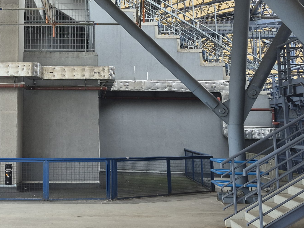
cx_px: 60
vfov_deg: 20.6
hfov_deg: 27.6
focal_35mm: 69
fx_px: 606
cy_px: -3
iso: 25
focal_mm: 5.4
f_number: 1.8
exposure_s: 1/190
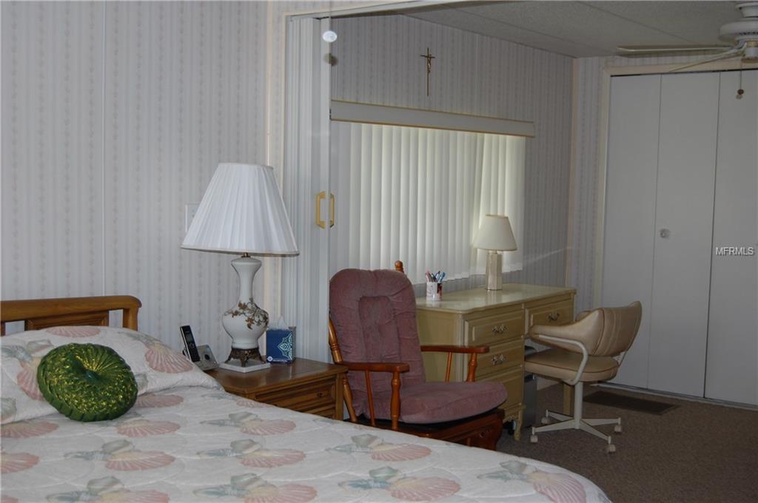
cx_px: 379
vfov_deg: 29.8
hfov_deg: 43.7
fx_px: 946
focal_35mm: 45
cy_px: 252
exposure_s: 1/60
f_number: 4.2
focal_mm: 30
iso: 400
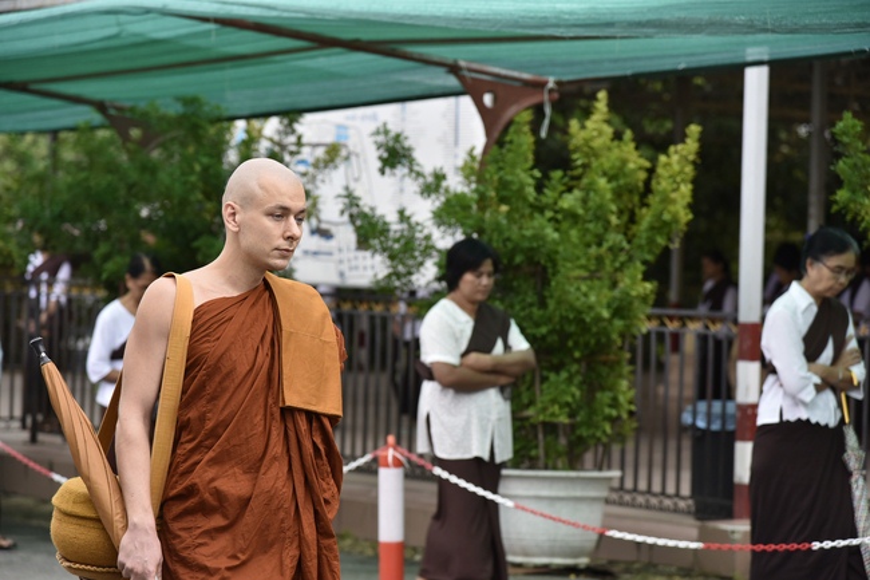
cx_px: 435
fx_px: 2899
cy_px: 290
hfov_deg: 17.1
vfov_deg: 11.4
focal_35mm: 120
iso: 400
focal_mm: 120
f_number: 5
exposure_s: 1/800
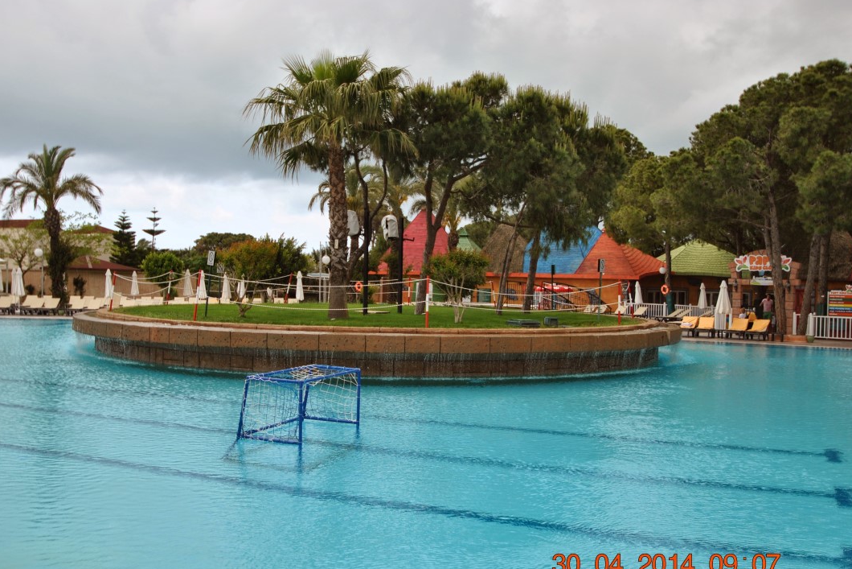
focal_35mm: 39
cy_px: 302
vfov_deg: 34.2
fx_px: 923
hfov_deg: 49.5
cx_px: 407
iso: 100
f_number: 5
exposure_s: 1/200
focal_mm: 24
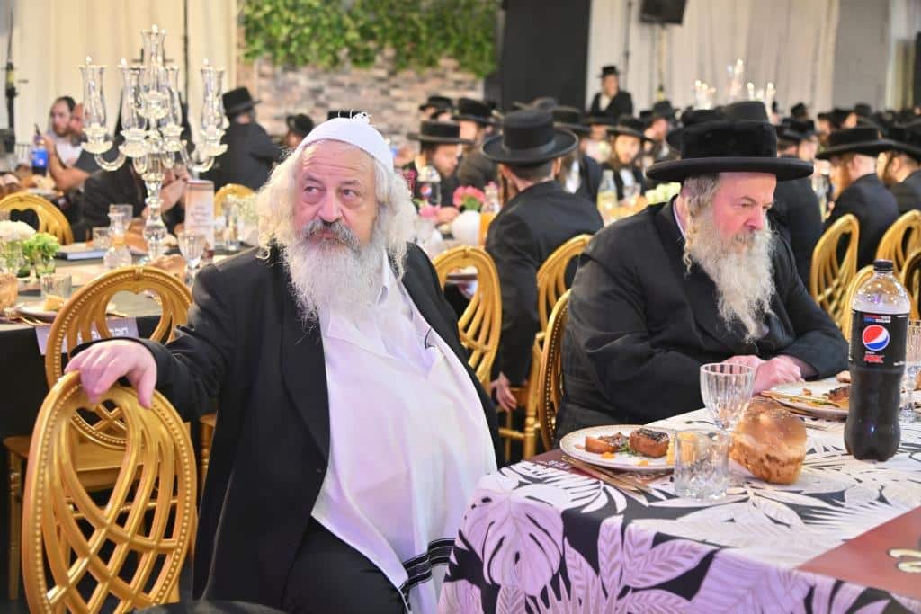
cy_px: 307
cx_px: 460
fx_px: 1330
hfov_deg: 38.2
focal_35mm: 52
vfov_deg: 26.0
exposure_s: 1/100
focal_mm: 52
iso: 500
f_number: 4
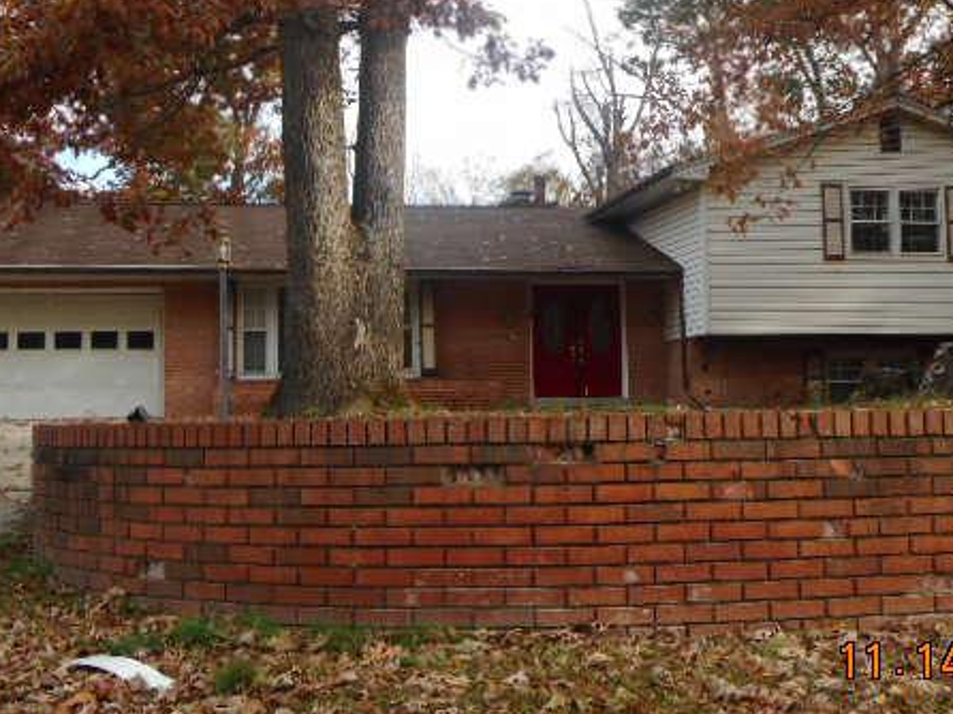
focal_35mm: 56
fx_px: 1541
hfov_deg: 34.4
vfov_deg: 26.0
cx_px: 489
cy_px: 259
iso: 80
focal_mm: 6.9
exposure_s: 1/100
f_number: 4.5
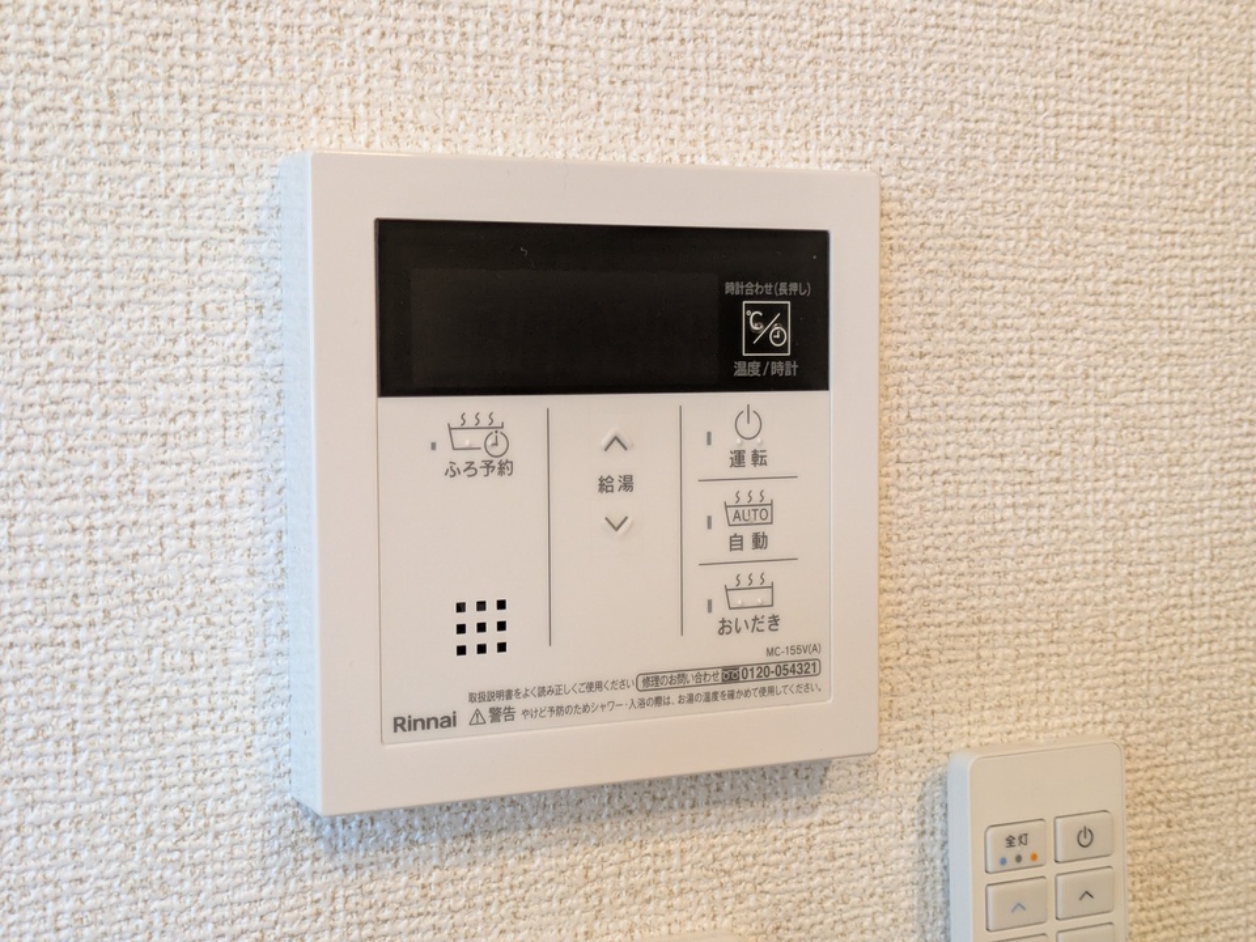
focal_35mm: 51
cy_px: 471
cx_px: 628
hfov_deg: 37.5
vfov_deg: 28.6
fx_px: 1850
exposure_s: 1/60
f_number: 1.89
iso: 184
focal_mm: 5.43
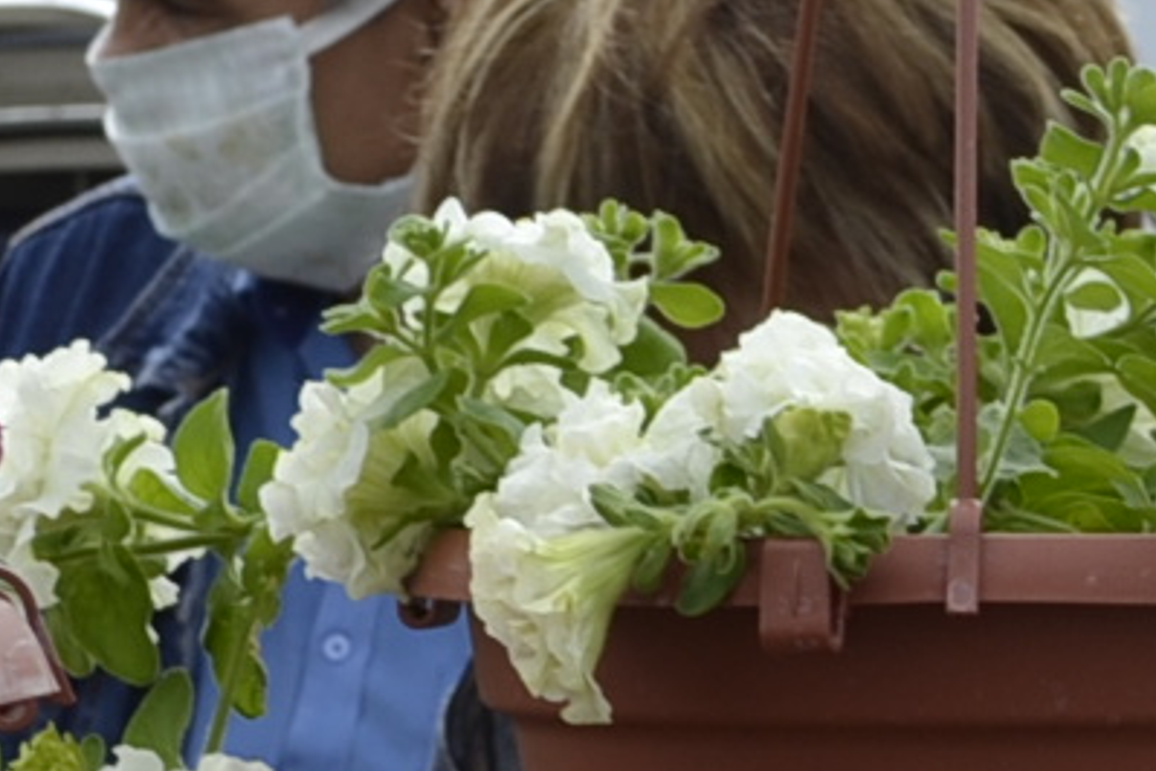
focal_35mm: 225
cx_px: 1961
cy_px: 1226
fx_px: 7224
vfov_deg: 6.0
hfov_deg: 8.8
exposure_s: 1/200
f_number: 7.1
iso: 100
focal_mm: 26
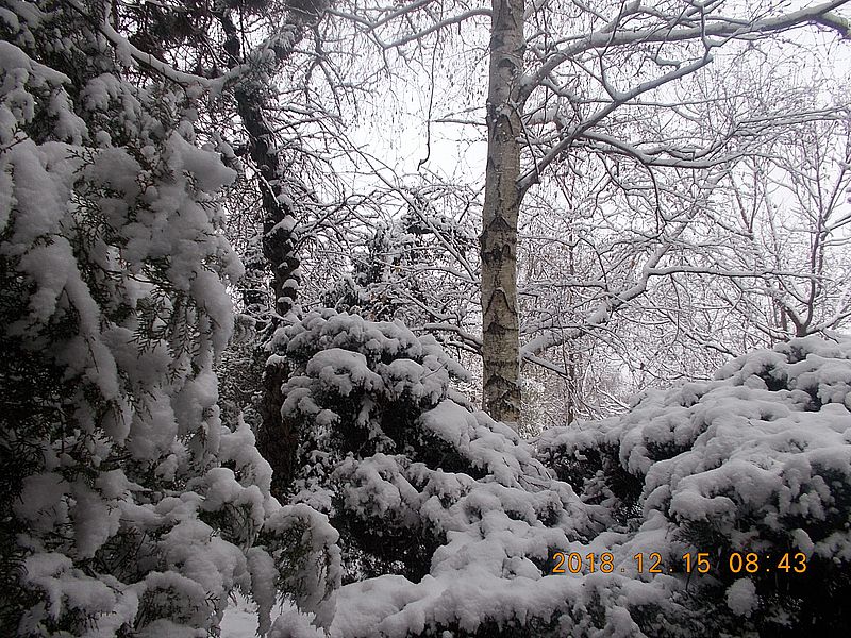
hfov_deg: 67.3
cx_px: 426
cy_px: 319
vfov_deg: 53.1
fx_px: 639
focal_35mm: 26
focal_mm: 4.6
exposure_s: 1/100
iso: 80
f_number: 3.2
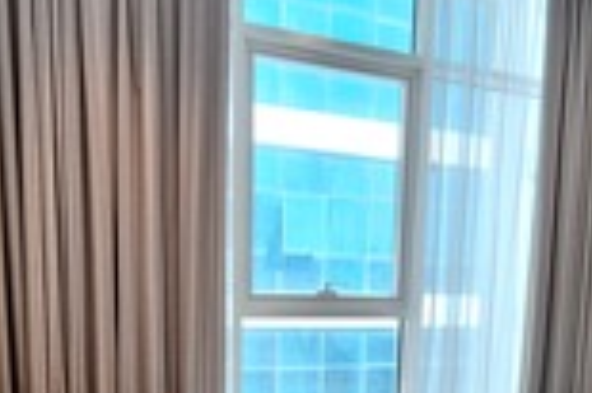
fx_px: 657
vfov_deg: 31.3
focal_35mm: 40
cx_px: 426
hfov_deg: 47.1
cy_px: 376
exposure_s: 1/50
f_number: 2.2
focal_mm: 1.74
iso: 125
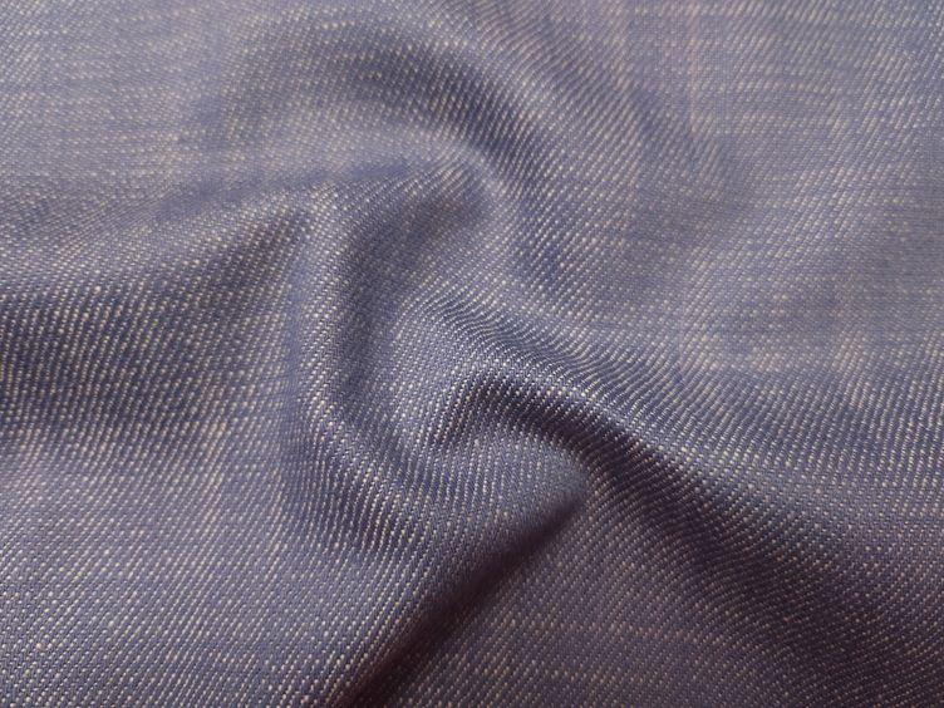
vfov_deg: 56.8
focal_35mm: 24
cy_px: 354
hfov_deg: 71.6
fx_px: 654
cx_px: 472
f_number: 1.8
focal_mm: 5
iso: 125
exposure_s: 1/50
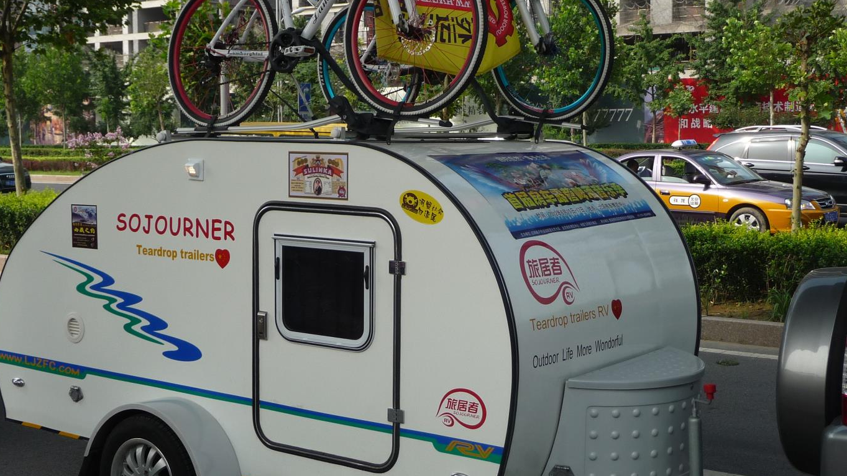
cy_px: 238
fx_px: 1235
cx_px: 440
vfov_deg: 21.8
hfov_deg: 37.8
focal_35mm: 55
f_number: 4
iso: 100
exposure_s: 1/500
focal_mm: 7.1
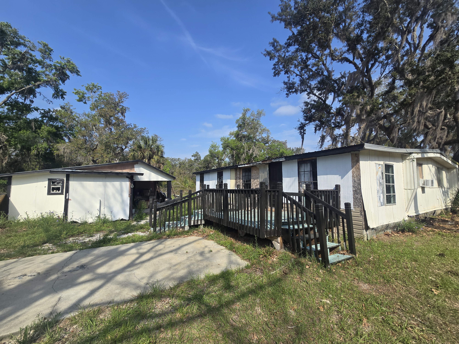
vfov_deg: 89.9
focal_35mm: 13
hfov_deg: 106.2
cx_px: 230
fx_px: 172
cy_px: 172
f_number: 2.2
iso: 50
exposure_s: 1/2234
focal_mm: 2.2
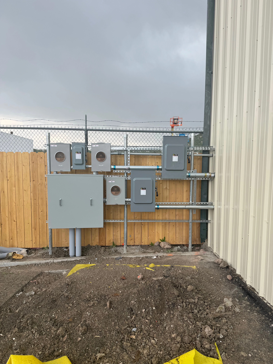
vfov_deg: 71.6
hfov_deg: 56.8
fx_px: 252
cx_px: 136
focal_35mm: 24
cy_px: 182
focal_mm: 6.76
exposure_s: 1/822
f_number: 1.78
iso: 80
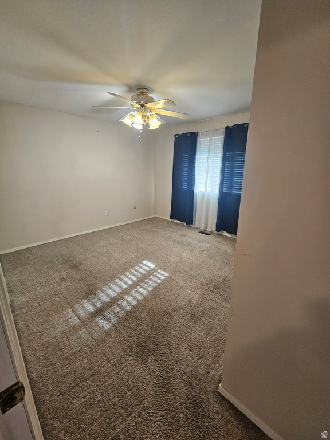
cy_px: 220
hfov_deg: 89.9
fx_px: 165
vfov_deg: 106.2
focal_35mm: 13
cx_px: 165
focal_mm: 2.2
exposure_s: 1/60
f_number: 2.2
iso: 160
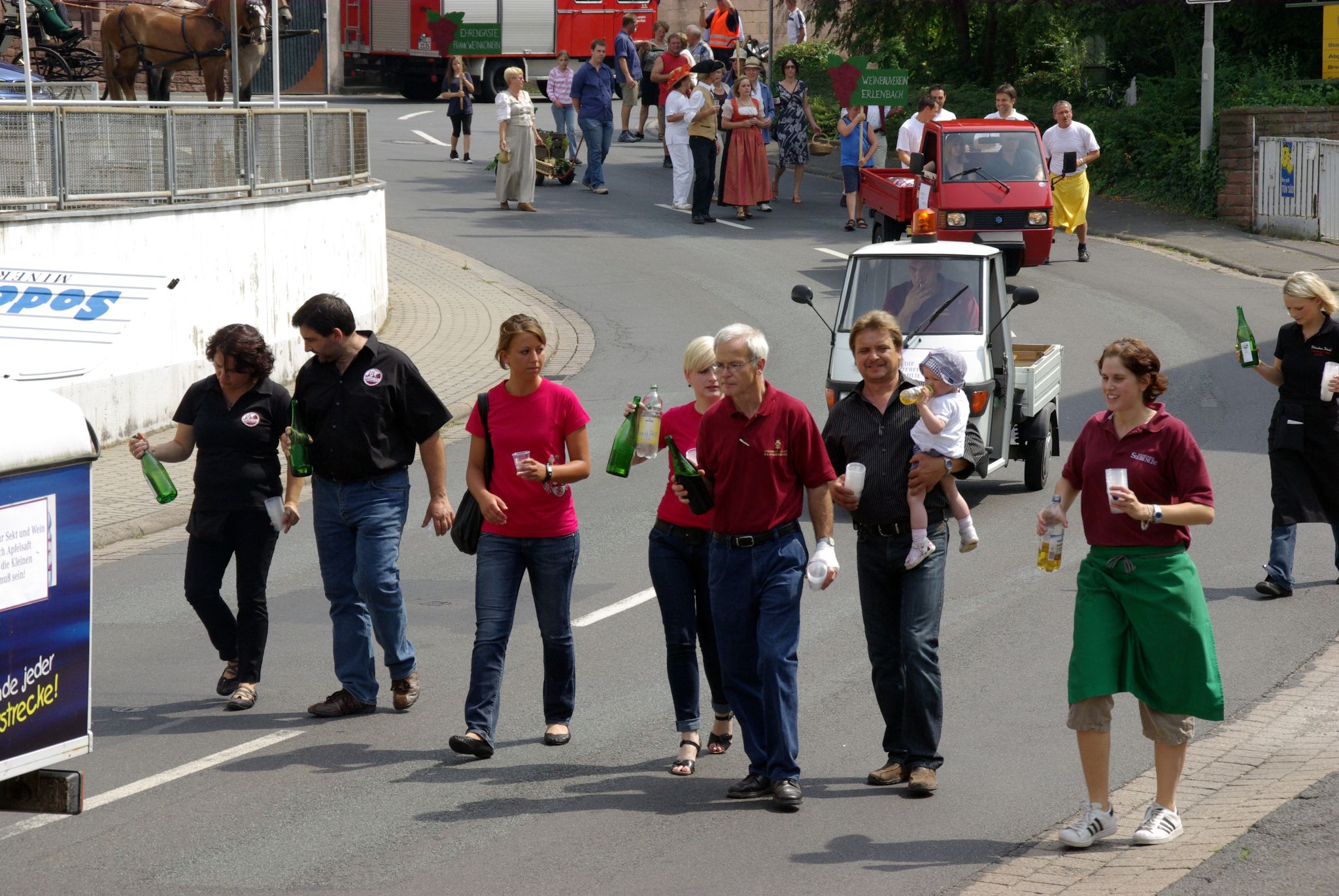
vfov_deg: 11.7
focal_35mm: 117
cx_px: 670
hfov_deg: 17.5
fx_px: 4356
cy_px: 448
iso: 400
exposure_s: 1/500
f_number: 8
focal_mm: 78
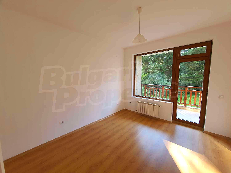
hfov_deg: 106.2
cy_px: 86
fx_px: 87
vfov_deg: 89.9
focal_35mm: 13
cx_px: 116
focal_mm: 1.8
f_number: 2.2
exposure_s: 1/50
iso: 64
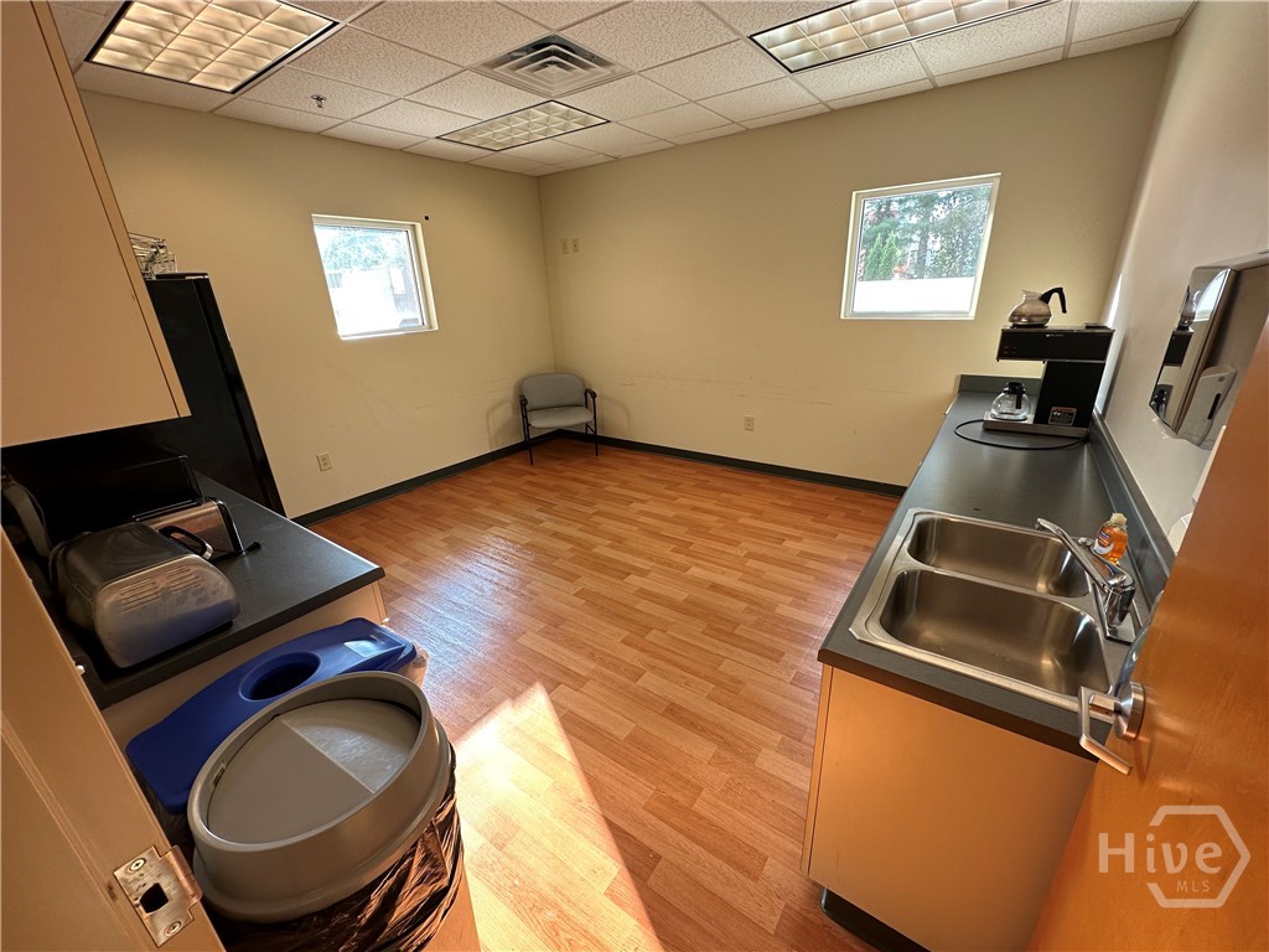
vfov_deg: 85.7
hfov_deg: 102.1
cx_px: 634
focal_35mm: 14
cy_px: 476
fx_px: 513
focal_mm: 2.22
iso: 80
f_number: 2.2
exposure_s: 1/99
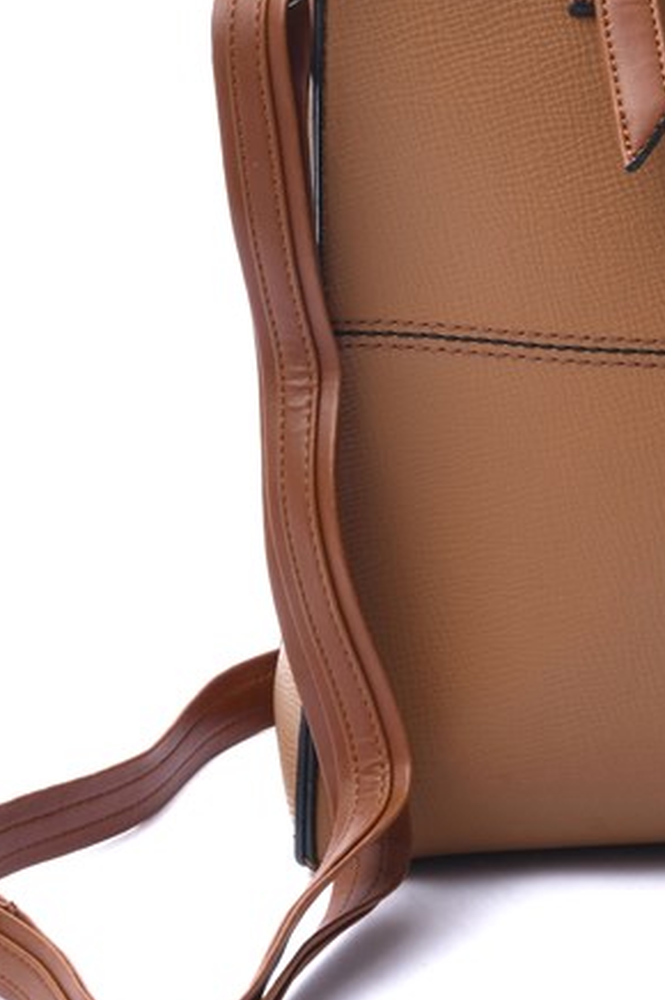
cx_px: 773
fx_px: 6688
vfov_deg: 8.5
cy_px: 78
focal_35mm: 241
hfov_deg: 5.7
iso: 125
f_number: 16
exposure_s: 1/160
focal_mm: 70
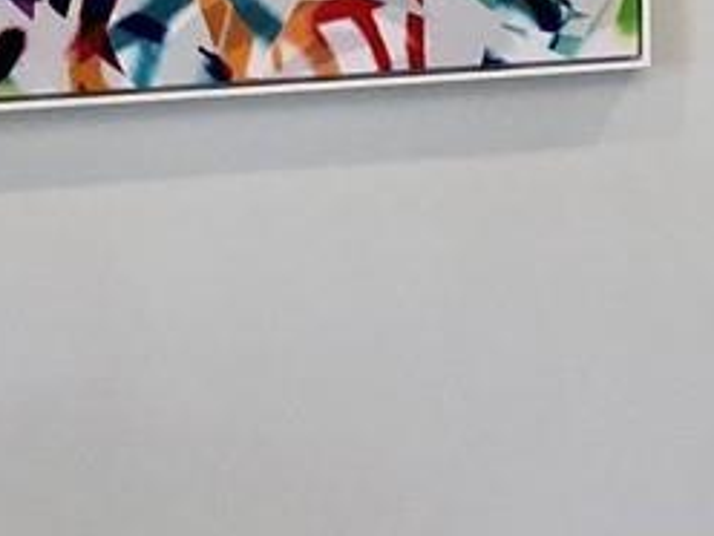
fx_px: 3733
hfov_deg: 9.6
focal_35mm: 181
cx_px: 1779
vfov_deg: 8.1
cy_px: -130
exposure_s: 1/100
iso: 40
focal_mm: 3.99
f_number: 1.8
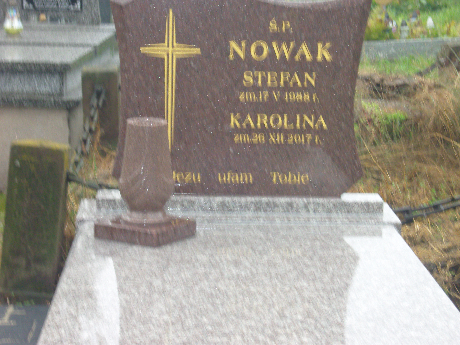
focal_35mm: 102
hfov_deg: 19.3
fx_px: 1355
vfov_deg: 14.5
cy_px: 172
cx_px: 230
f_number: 5.2
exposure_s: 1/60
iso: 400
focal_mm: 21.9
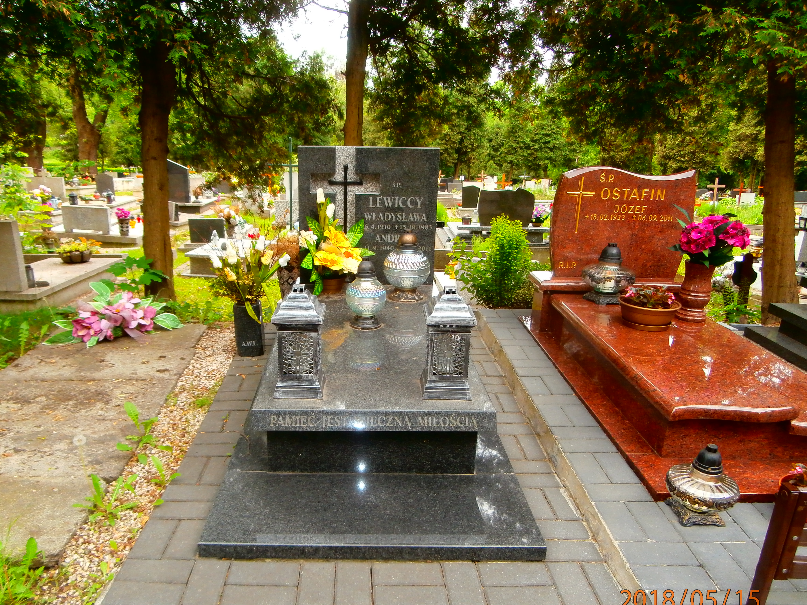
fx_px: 629
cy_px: 331
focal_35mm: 27
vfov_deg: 51.3
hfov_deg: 65.1
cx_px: 358
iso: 100
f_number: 3
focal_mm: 4.2
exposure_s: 1/100
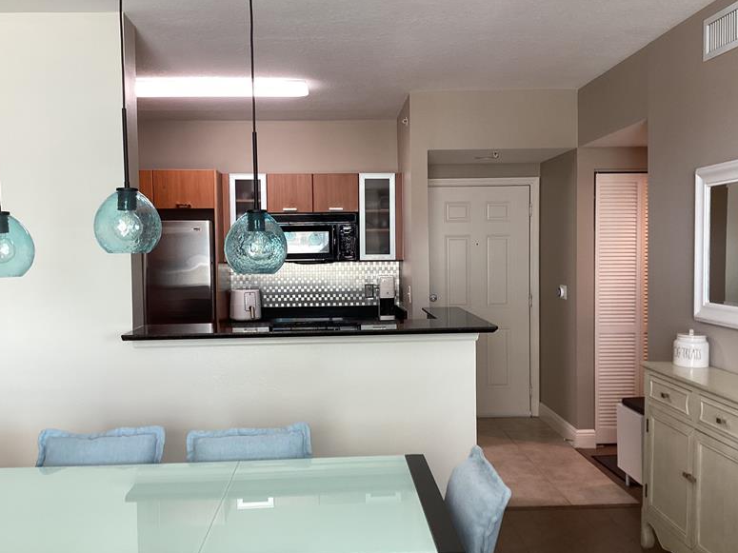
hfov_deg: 56.8
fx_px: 682
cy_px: 281
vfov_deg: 44.1
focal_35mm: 32
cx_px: 366
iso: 80
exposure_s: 1/50
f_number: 2.4
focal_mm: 3.3
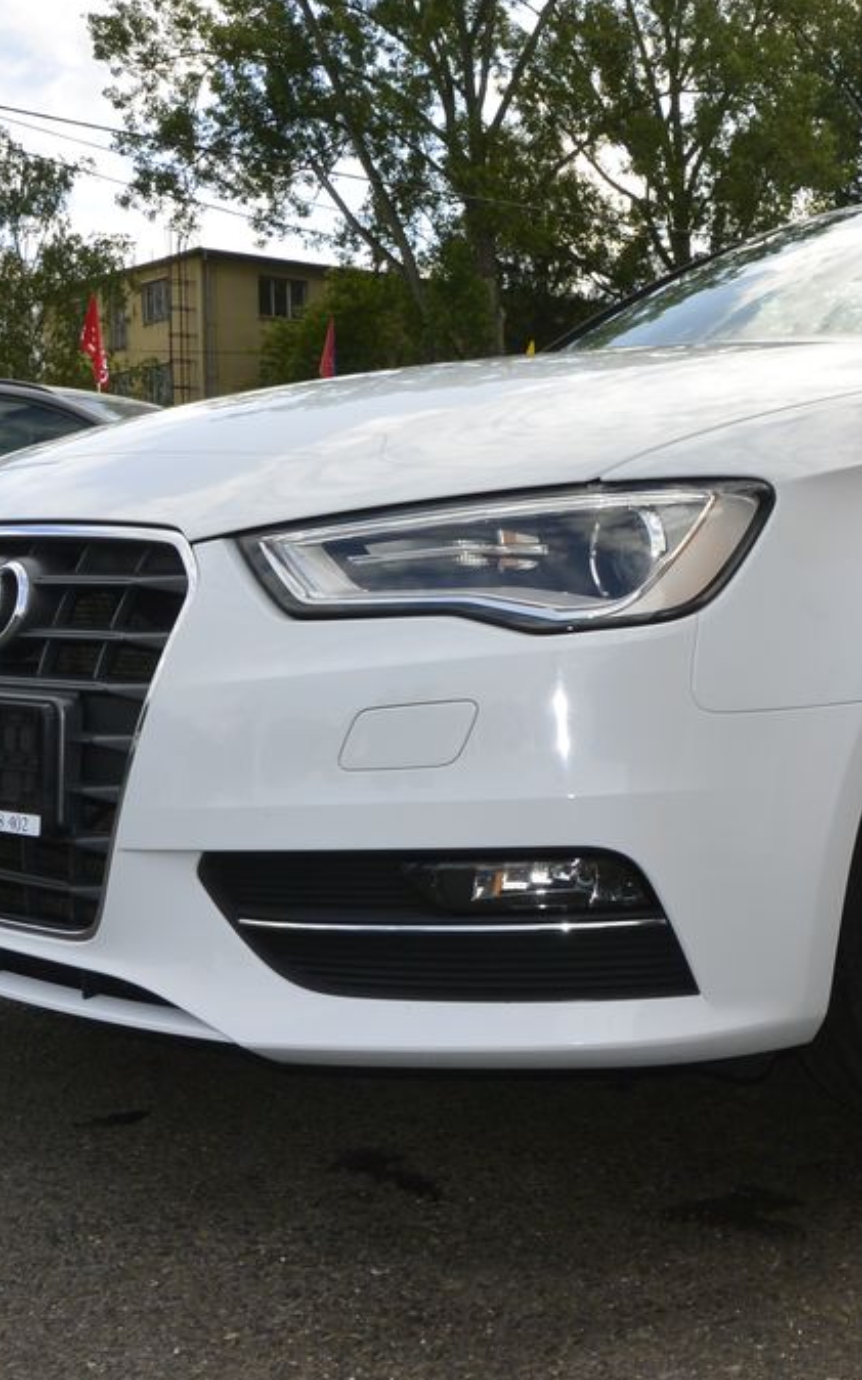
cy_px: 685
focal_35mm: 48
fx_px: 1805
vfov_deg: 41.8
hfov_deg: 25.9
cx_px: 796
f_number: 8
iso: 160
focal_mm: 11.8
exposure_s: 1/250
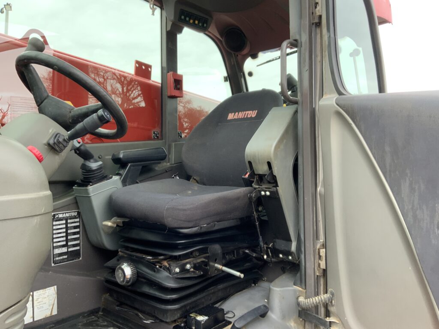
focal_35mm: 29
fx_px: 368
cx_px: 220
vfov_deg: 48.2
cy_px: 164
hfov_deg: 61.7
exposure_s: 1/122
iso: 64
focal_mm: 3
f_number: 1.8
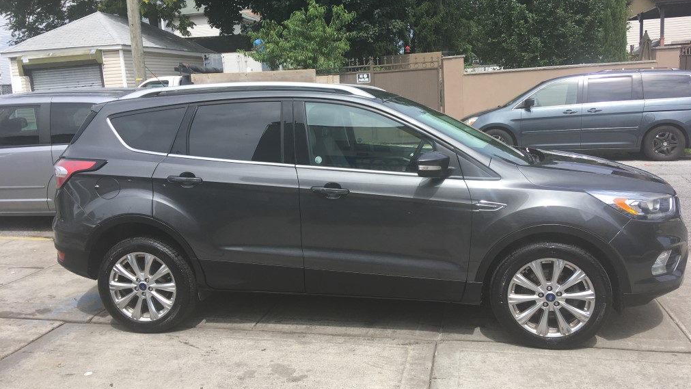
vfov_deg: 36.7
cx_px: 349
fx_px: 586
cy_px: 199
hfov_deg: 61.0
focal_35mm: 32
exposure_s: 1/1148
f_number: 2.2
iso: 25
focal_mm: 4.15
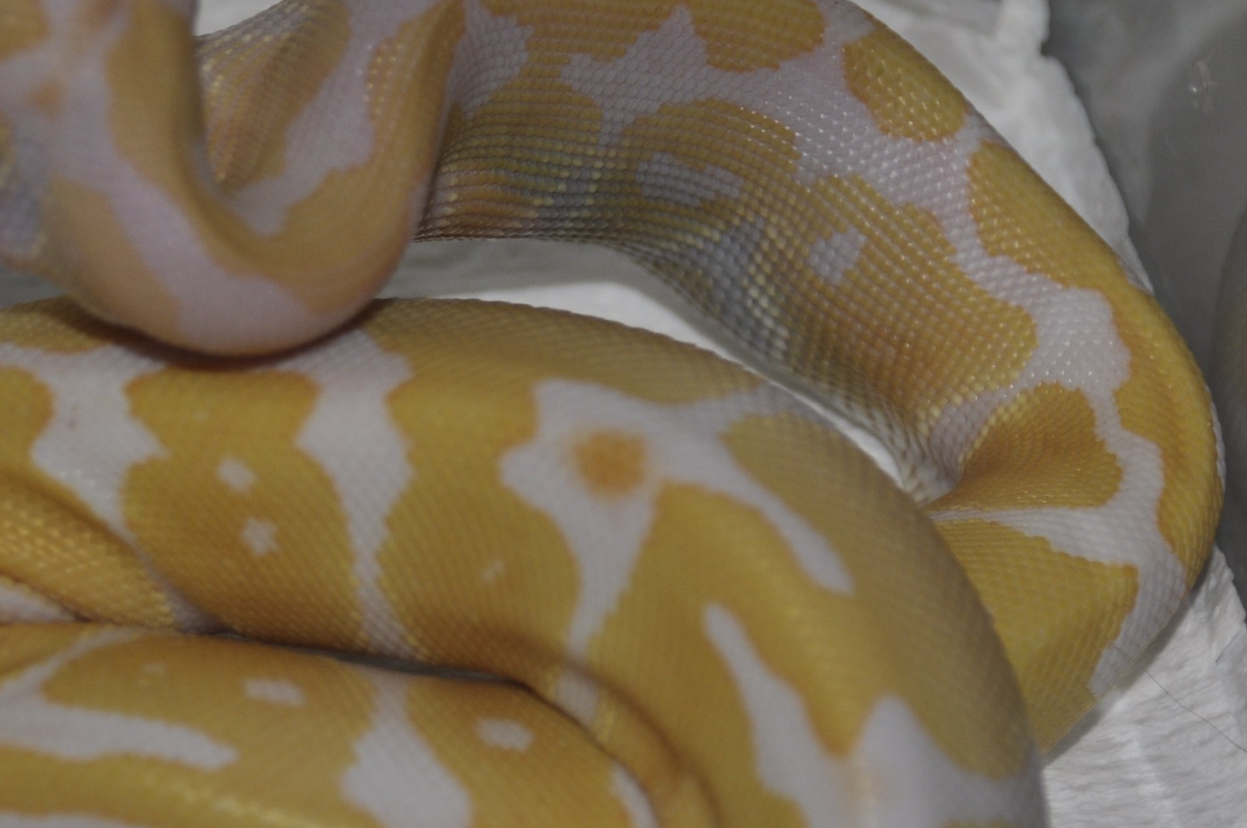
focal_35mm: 232
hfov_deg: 8.9
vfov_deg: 5.9
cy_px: 302
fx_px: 8026
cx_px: 425
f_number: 5.6
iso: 200
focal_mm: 70
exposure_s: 1/125
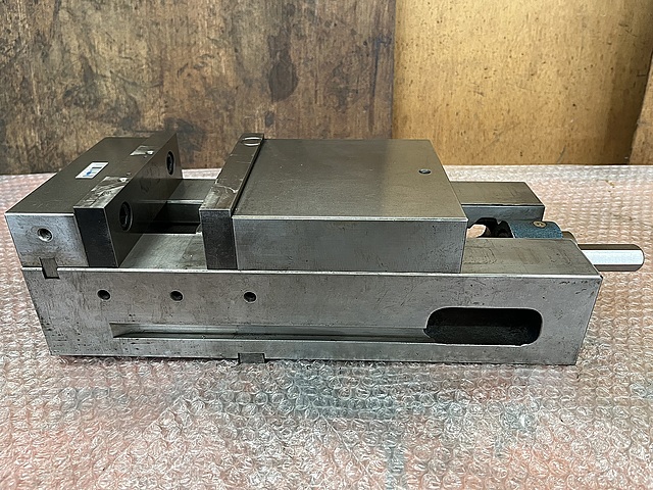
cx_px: 326
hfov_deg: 67.3
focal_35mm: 26
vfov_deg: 53.1
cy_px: 245
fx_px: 490
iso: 160
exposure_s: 1/60
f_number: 1.6
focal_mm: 5.1
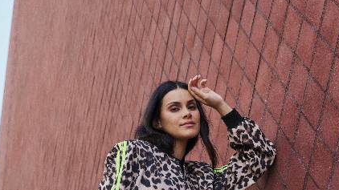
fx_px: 593
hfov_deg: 31.9
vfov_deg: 18.2
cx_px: 170
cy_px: 123
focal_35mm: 66
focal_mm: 38
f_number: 4
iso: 200
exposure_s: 1/250
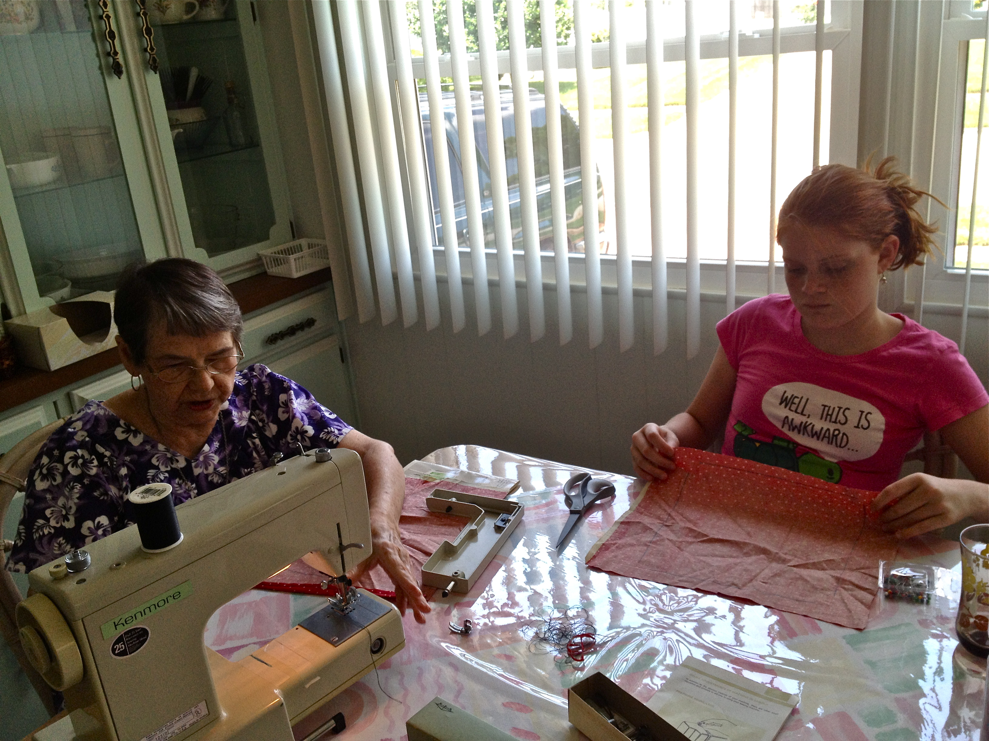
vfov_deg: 40.7
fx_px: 1000
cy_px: 370
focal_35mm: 35
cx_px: 494
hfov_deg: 52.6
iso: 64
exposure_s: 1/120
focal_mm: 4.28
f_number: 2.4
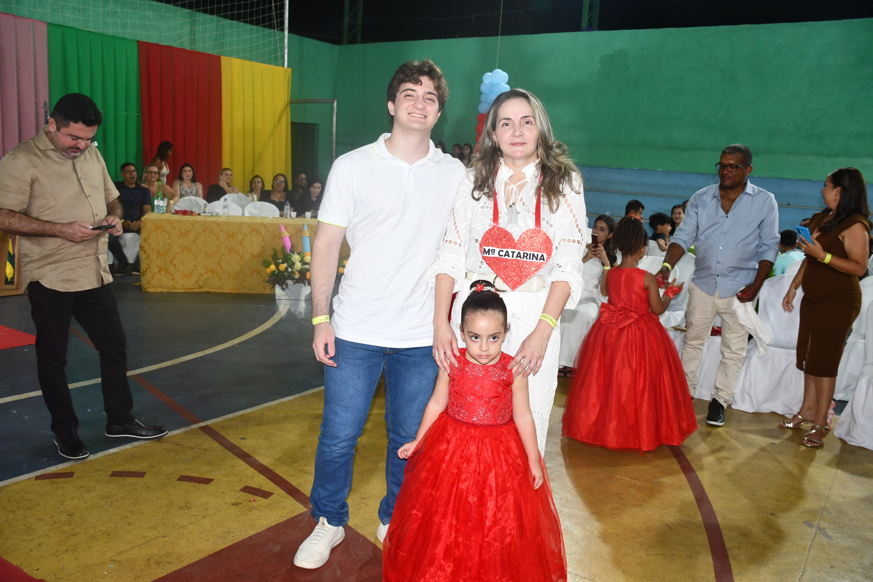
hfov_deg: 61.9
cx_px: 436
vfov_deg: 43.6
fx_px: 727
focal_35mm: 30
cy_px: 291
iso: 900
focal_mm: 20
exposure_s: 1/60
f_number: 3.5
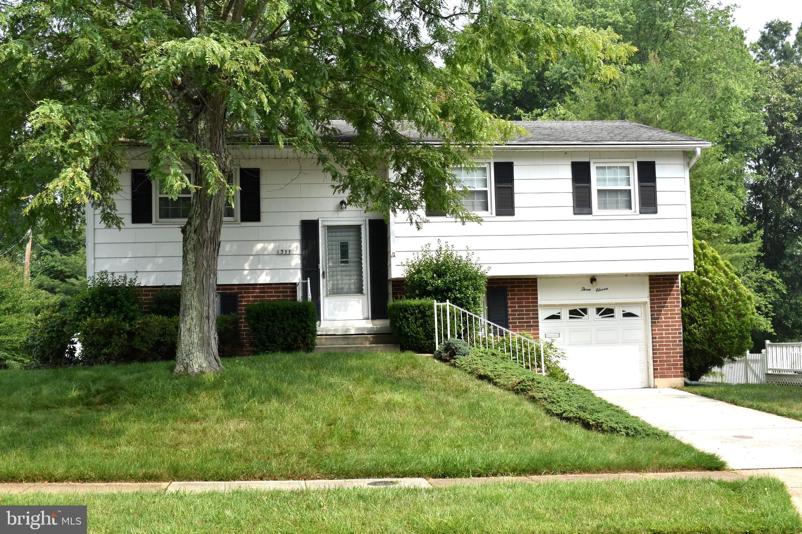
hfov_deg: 45.0
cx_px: 401
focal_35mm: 44
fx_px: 969
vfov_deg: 30.8
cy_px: 267
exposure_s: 1/200
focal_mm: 29
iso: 100
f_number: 9
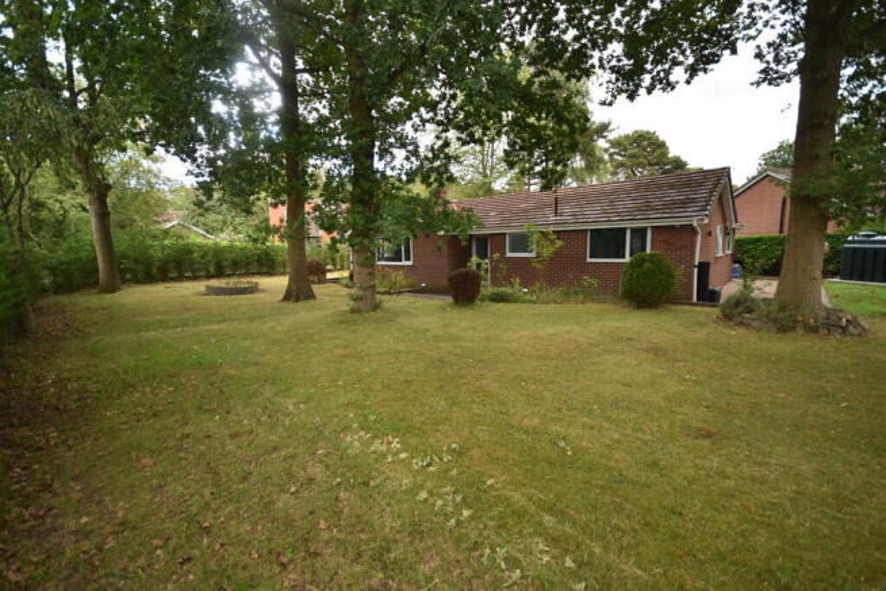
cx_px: 443
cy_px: 296
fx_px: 369
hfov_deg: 100.4
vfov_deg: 77.4
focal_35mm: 15
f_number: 5
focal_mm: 10
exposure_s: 1/200
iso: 140
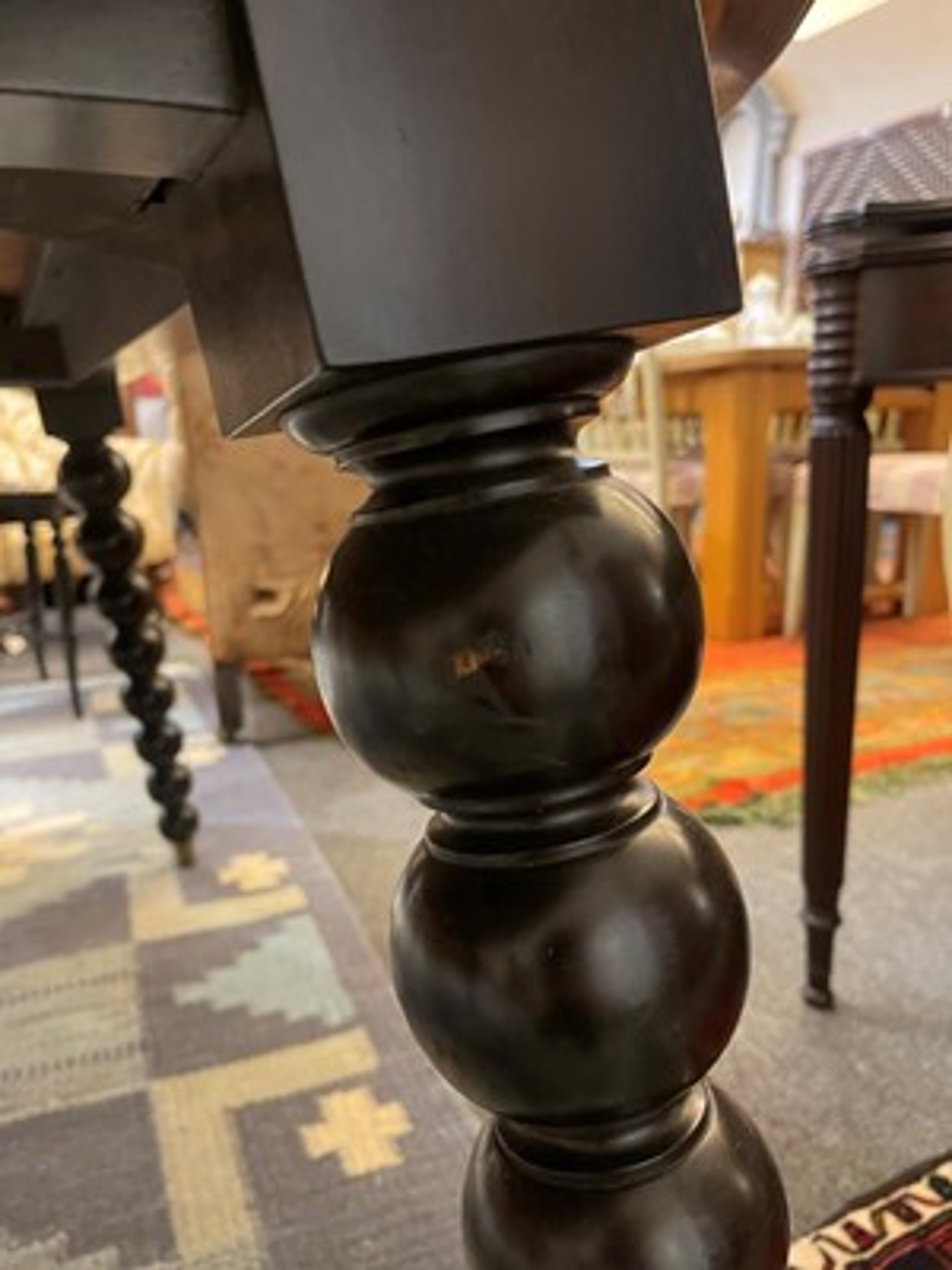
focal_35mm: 25
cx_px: 476
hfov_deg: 54.9
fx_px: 917
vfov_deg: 69.4
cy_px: 635
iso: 500
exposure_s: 1/33
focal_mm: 5.1
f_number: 1.6
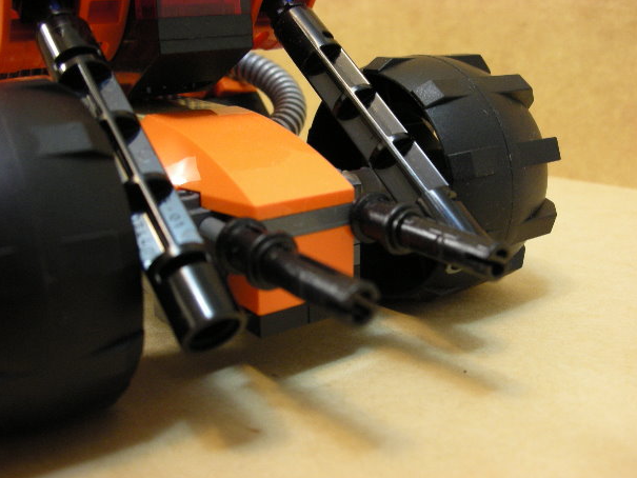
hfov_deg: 50.1
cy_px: 235
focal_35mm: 37
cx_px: 335
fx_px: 681
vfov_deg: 38.7
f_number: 3
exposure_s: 1/3.2
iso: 200
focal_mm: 5.8
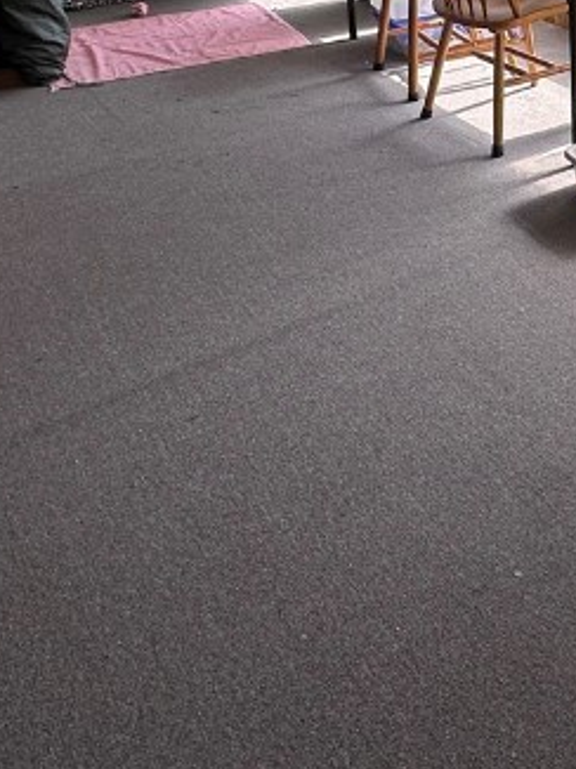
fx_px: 977
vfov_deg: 38.1
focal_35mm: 44
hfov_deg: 27.2
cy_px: -5
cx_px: 758
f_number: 2.2
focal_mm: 2.22
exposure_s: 1/196
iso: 40
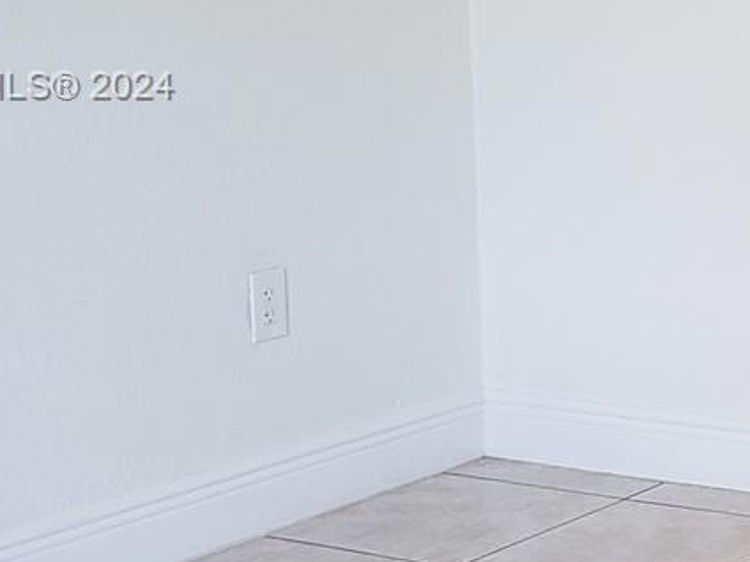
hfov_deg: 18.4
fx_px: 2123
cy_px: 88
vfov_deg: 15.0
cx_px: 1022
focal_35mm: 98
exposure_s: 1/60
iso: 160
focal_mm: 4.3
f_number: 2.4
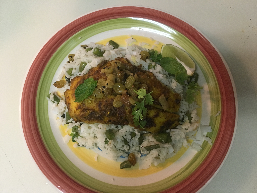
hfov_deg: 61.7
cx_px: 128
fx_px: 215
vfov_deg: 48.2
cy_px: 96
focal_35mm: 29
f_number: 2.2
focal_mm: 4.15
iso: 160
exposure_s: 1/30
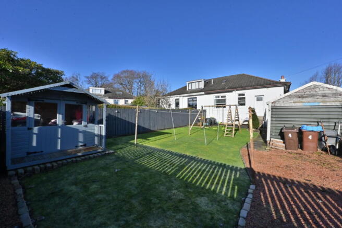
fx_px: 133
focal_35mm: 14
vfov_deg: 81.1
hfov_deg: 104.3
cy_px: 114
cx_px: 171
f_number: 22
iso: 2500
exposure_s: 1/1250
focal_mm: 14
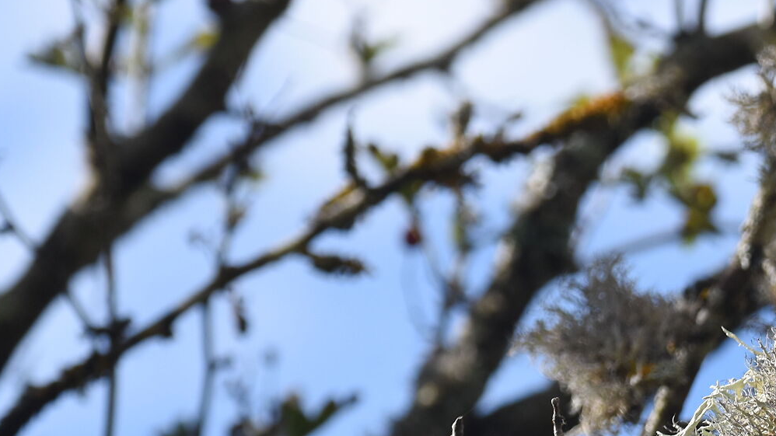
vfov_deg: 2.6
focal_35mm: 472
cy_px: 456
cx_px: 800
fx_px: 9716
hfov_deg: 4.6
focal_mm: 125
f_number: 7.1
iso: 320
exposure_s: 1/800
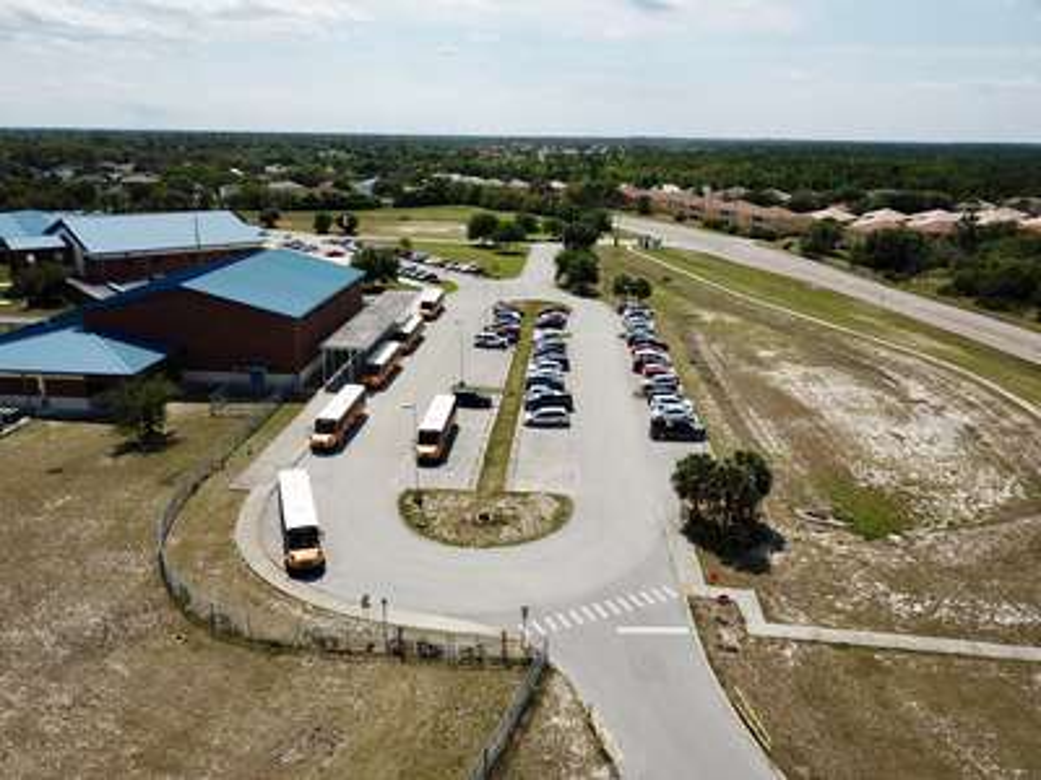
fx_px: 782
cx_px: 520
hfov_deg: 67.3
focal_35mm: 26
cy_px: 390
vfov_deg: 53.1
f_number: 2.2
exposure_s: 1/1923
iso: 100
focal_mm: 4.73
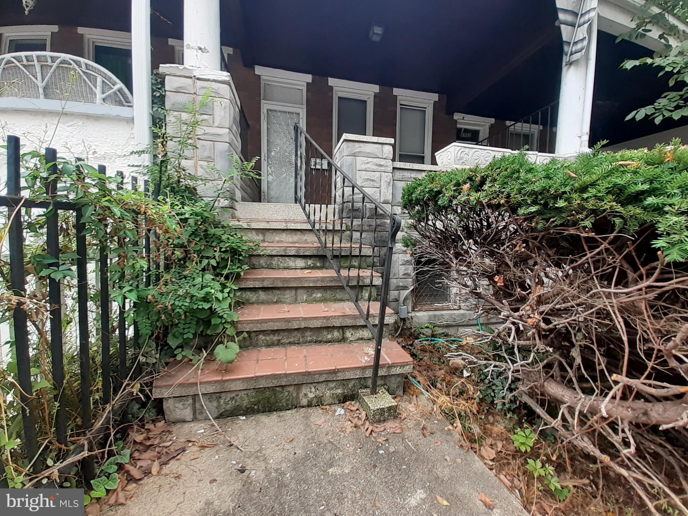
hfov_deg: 106.2
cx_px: 344
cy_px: 258
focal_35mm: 13
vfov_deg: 89.9
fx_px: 258
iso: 40
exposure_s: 1/60
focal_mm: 1.13
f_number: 2.2
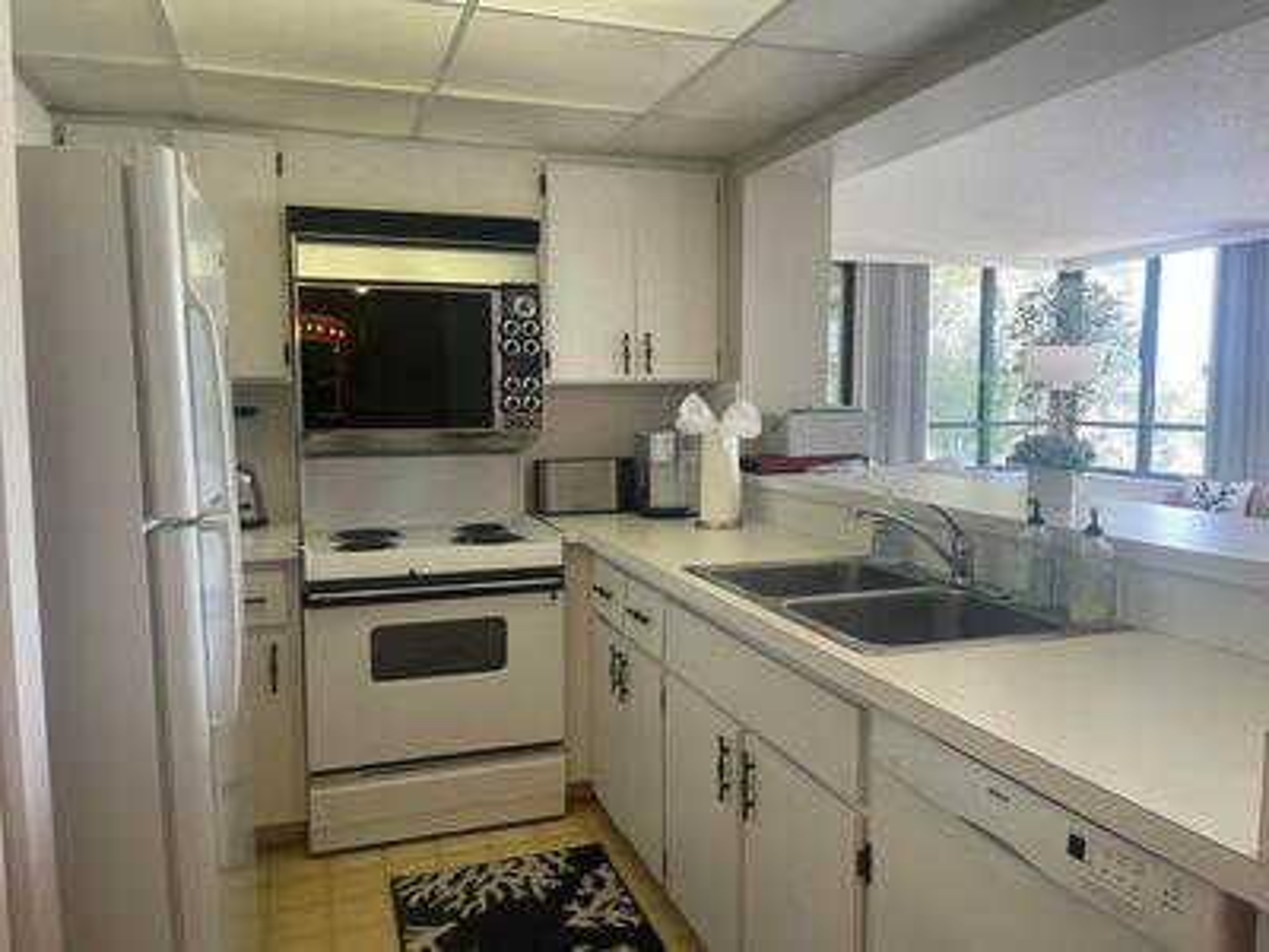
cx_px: 634
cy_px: 476
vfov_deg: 54.9
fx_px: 916
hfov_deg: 69.4
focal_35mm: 25
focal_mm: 5.1
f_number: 1.6
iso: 80
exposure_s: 1/120
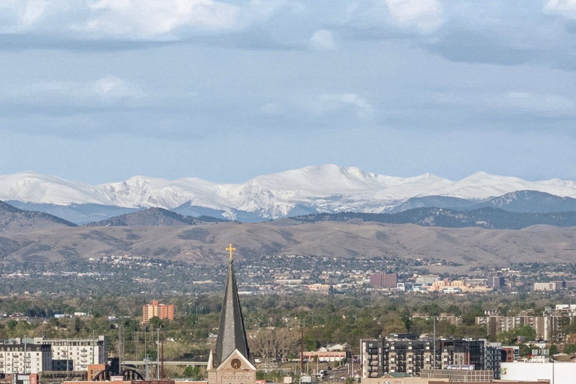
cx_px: 501
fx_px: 3618
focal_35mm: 226
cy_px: 283
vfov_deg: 6.1
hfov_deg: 9.1
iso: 800
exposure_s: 1/2500
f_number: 9
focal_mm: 70
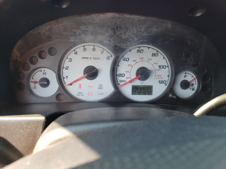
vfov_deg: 53.1
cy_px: 84
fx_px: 170
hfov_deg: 67.3
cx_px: 113
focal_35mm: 26
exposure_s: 1/145
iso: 50
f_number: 1.5
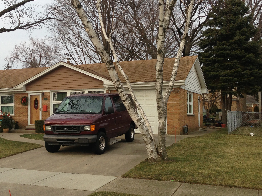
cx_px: 90
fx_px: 371
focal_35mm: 49
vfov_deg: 29.7
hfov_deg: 38.5
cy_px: 94
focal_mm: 4.13
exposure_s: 1/420
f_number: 2.4
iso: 50
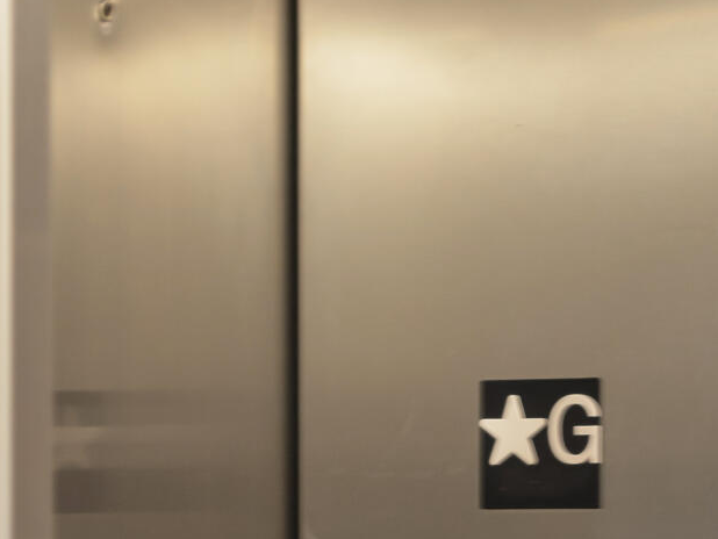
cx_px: 415
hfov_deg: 8.5
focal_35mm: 233
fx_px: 4835
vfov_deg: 6.4
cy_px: 422
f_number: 1.8
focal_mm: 50
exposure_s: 1/13
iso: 200
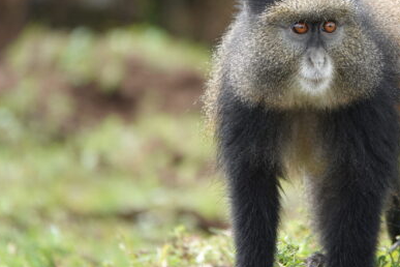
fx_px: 8622
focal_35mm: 776
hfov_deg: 2.7
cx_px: 295
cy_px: 105
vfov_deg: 1.8
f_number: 4
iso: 200
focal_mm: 183.43
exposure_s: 1/250
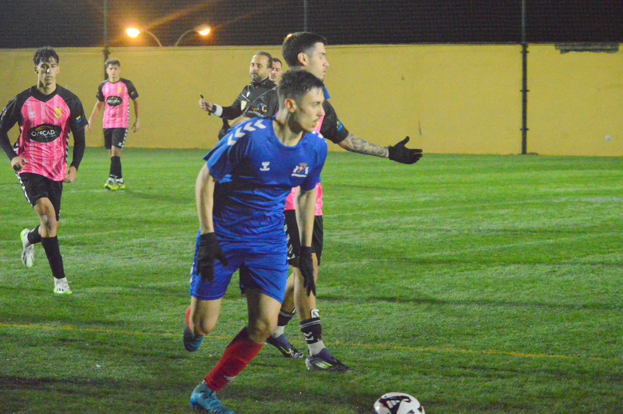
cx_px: 312
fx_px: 2594
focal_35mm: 150
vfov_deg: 9.1
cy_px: 207
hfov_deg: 13.7
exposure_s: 1/4000
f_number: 7.1
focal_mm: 100
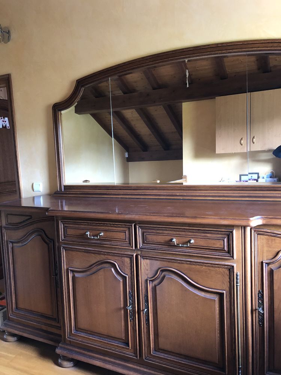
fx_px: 303
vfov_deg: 63.4
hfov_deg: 49.7
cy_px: 188
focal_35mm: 28
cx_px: 140
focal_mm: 4
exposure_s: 1/13
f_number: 1.8
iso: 100
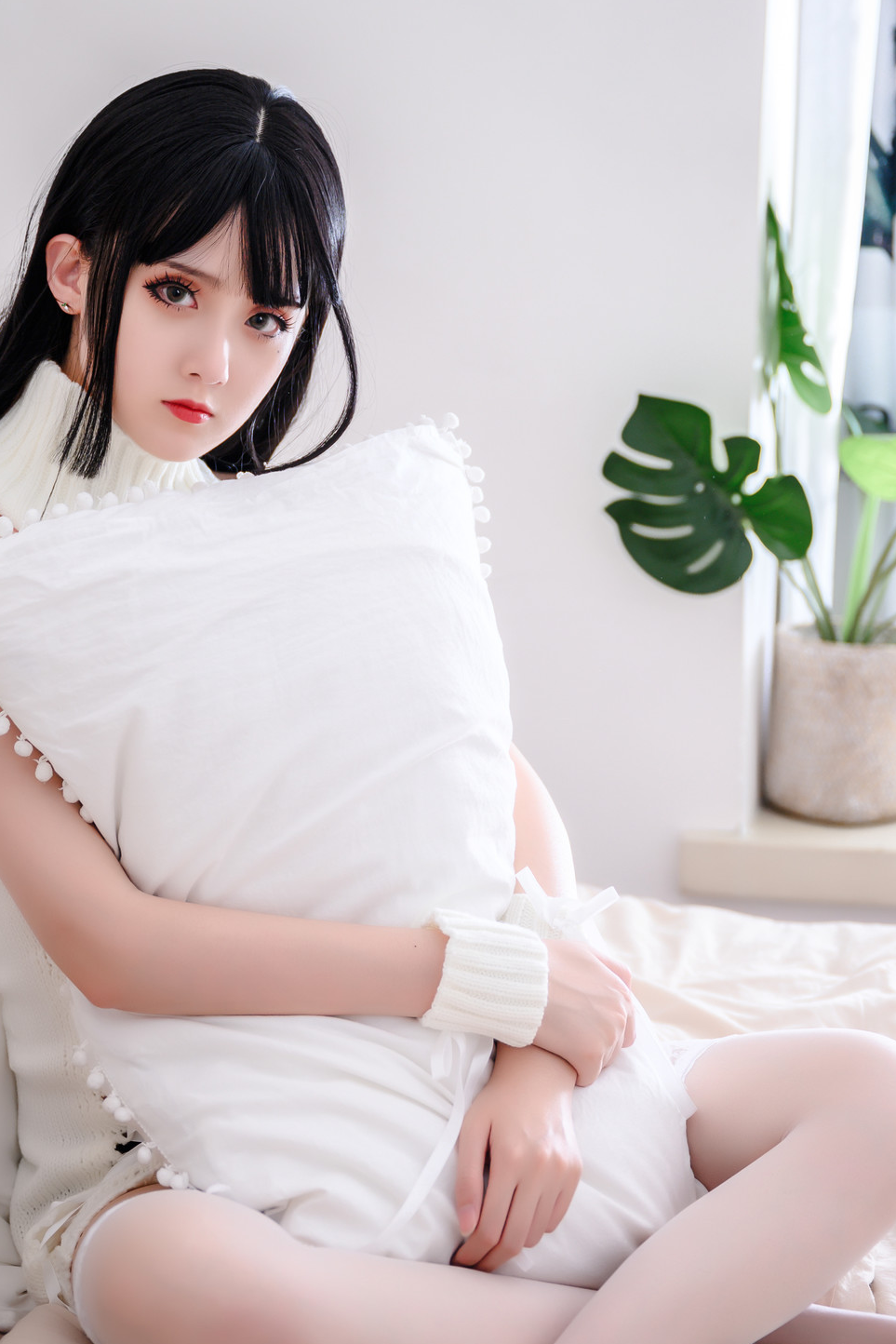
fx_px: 3023
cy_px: 730
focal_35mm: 81
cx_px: 359
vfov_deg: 25.0
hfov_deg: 16.8
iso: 320
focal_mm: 52
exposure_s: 1/60
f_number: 2.8
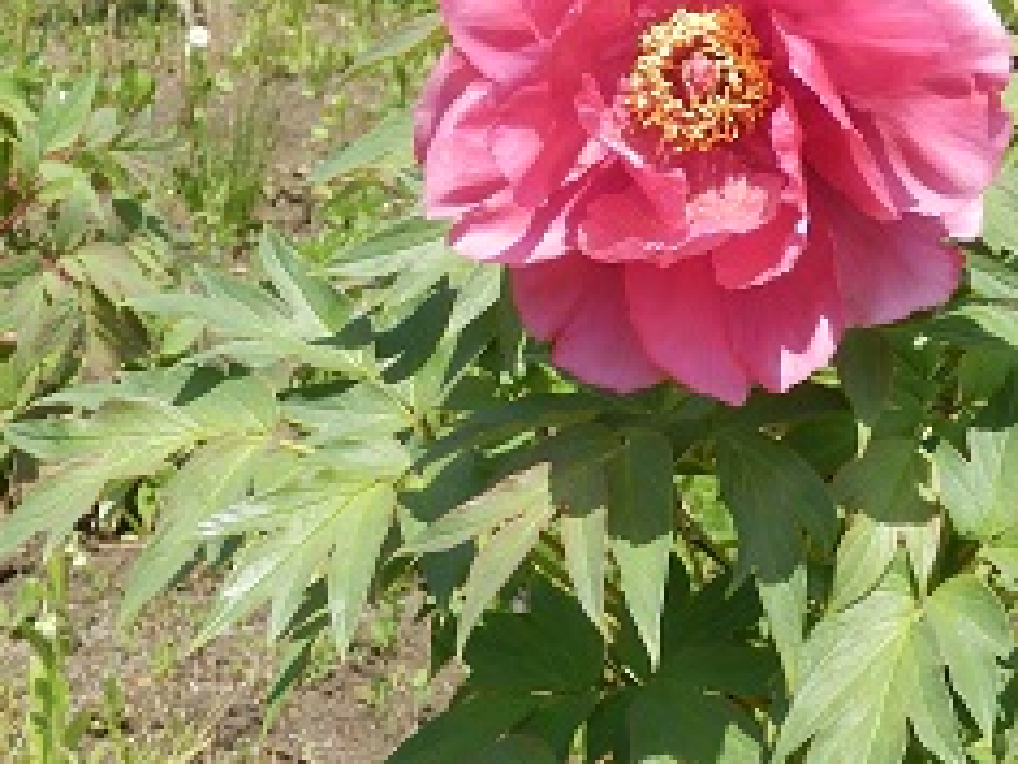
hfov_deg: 20.9
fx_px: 2764
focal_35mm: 94
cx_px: 561
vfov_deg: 15.4
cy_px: 0
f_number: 3.6
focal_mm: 6.6
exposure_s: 1/500
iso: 80
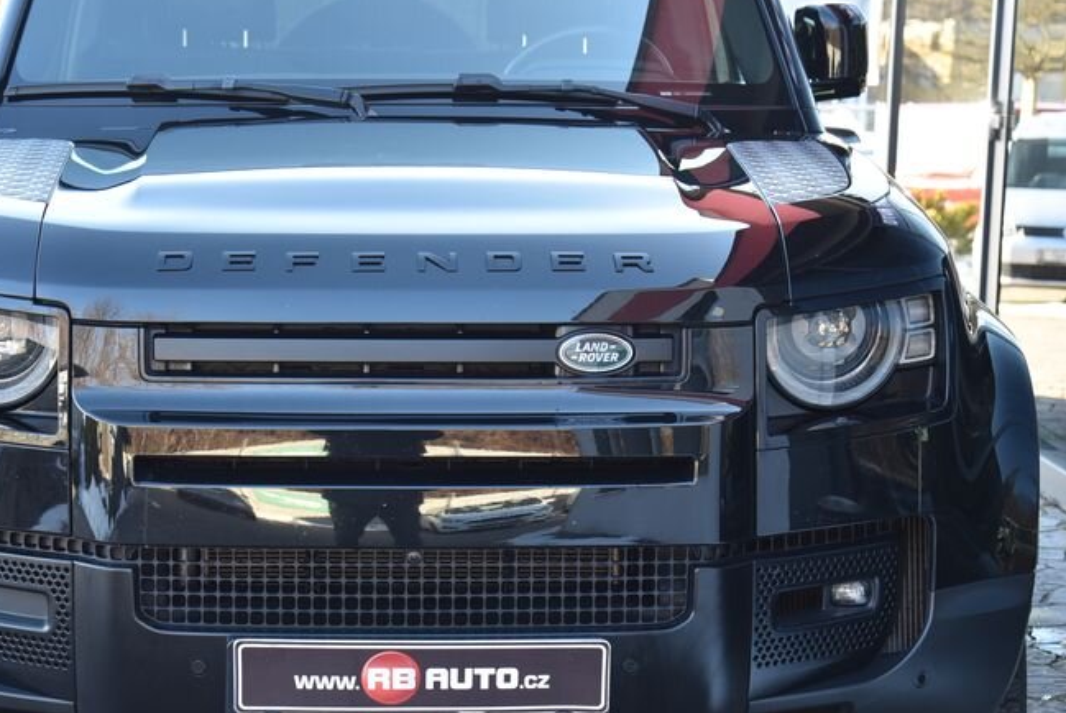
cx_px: 384
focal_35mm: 82
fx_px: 2430
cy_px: 356
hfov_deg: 24.7
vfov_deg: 16.7
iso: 500
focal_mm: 52
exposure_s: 1/100
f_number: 5
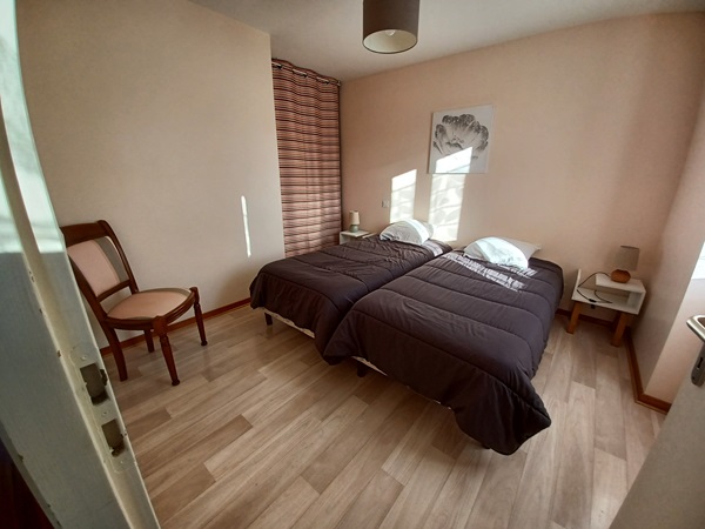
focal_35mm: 13
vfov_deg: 89.9
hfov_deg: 106.2
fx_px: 265
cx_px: 352
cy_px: 264
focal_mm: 1.42
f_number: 2.2
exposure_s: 1/100
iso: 50
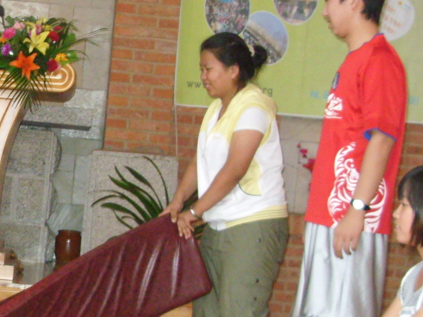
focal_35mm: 127
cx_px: -28
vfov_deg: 11.7
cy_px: 217
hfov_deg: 15.2
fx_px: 1552
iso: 400
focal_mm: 6.3
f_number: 2.8
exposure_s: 1/30
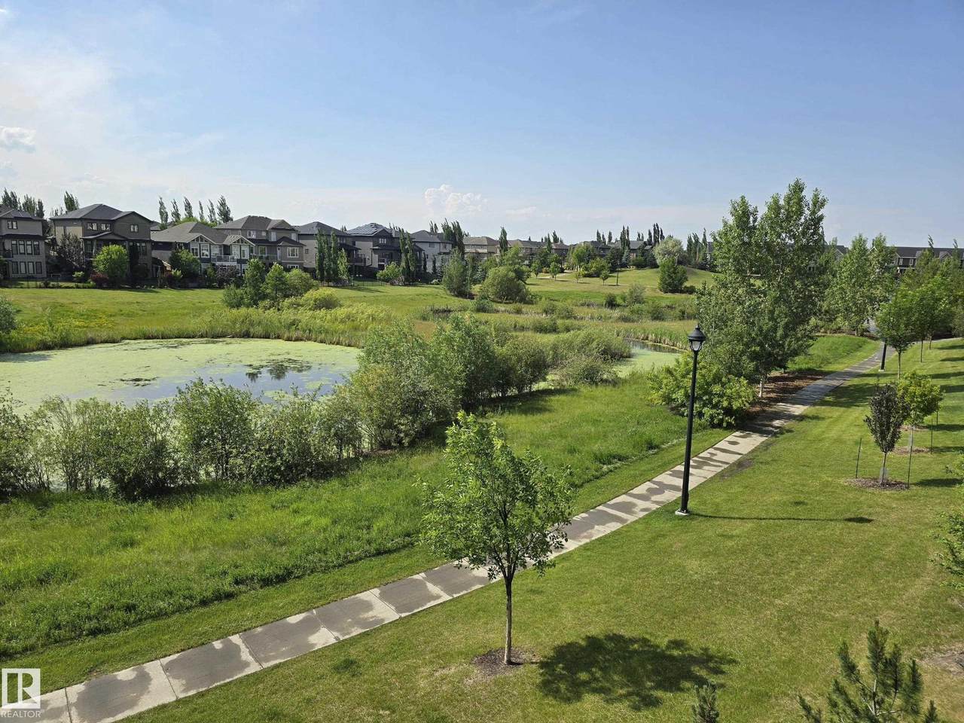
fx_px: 641
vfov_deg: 58.9
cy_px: 362
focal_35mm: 23
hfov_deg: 73.9
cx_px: 482
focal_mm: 6.3
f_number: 1.7
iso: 12
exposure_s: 1/1000
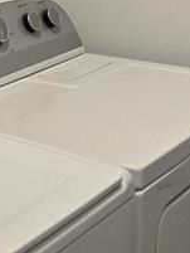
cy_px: -199
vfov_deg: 13.0
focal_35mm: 137
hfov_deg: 10.8
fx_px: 1002
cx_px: 151
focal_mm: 5.4
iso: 200
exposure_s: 1/120
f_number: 1.8
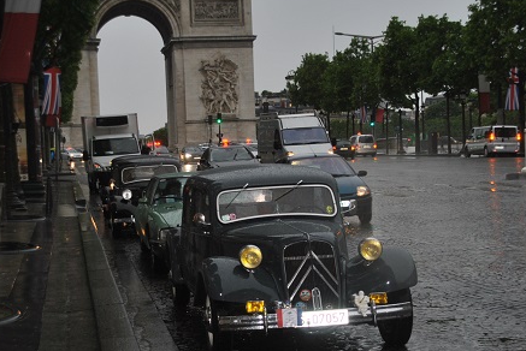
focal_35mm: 70
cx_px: 230
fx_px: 1023
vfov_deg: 19.5
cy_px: 194
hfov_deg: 28.8
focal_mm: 34
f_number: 4.5
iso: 200
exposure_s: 1/60
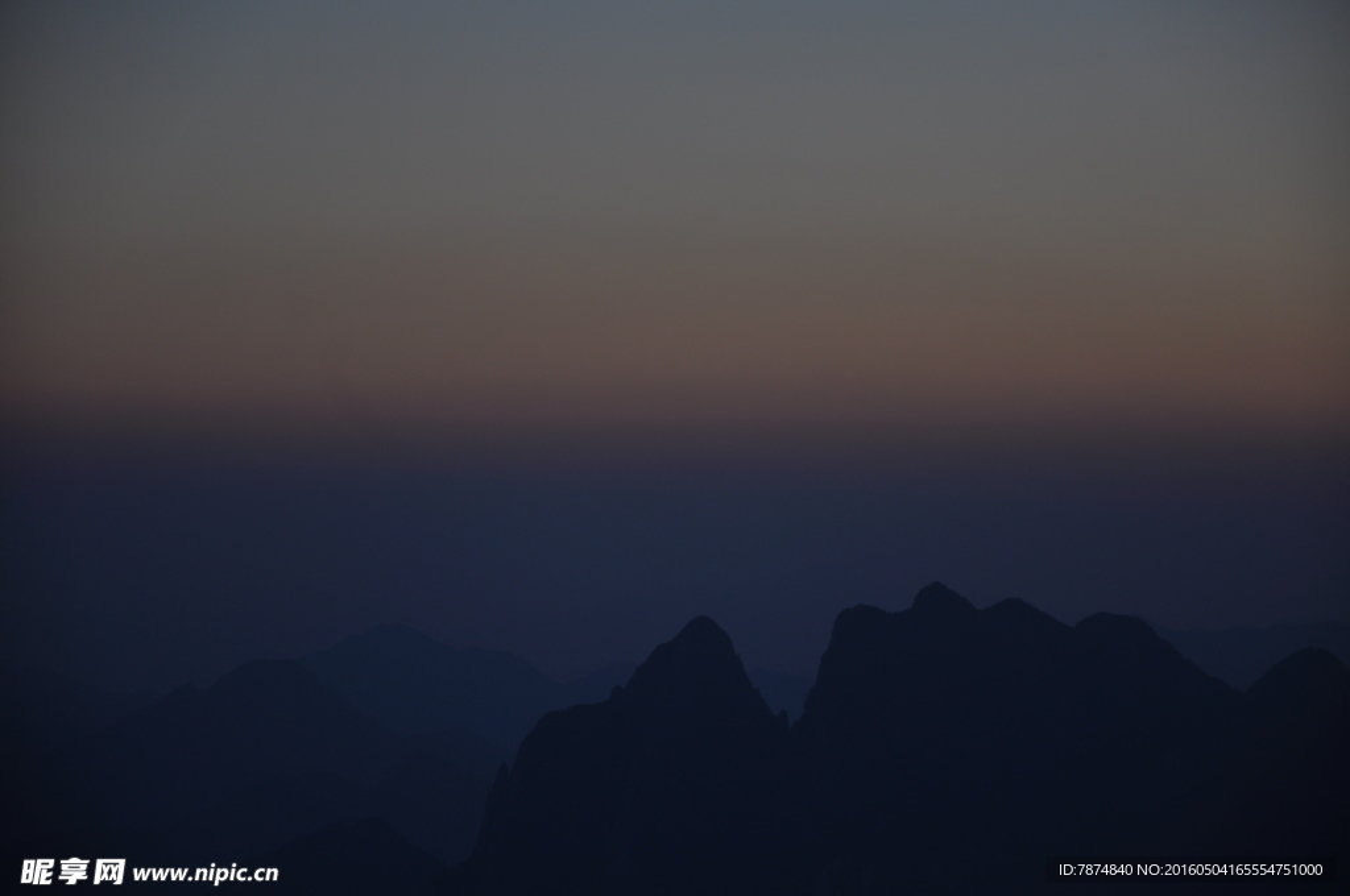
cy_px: 448
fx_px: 5899
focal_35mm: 158
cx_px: 675
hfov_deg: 13.1
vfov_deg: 8.7
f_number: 7.1
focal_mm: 105
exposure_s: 1/200
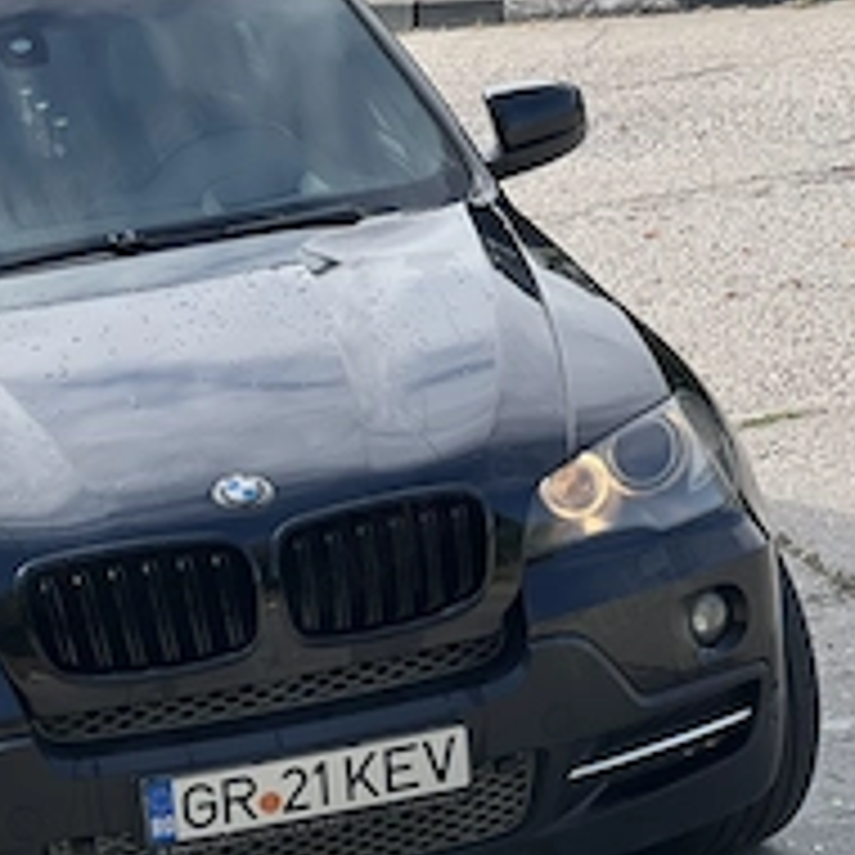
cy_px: 284
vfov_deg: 12.2
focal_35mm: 143
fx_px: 3996
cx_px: 220
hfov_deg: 12.2
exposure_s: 1/518
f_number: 2.8
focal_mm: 9
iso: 32
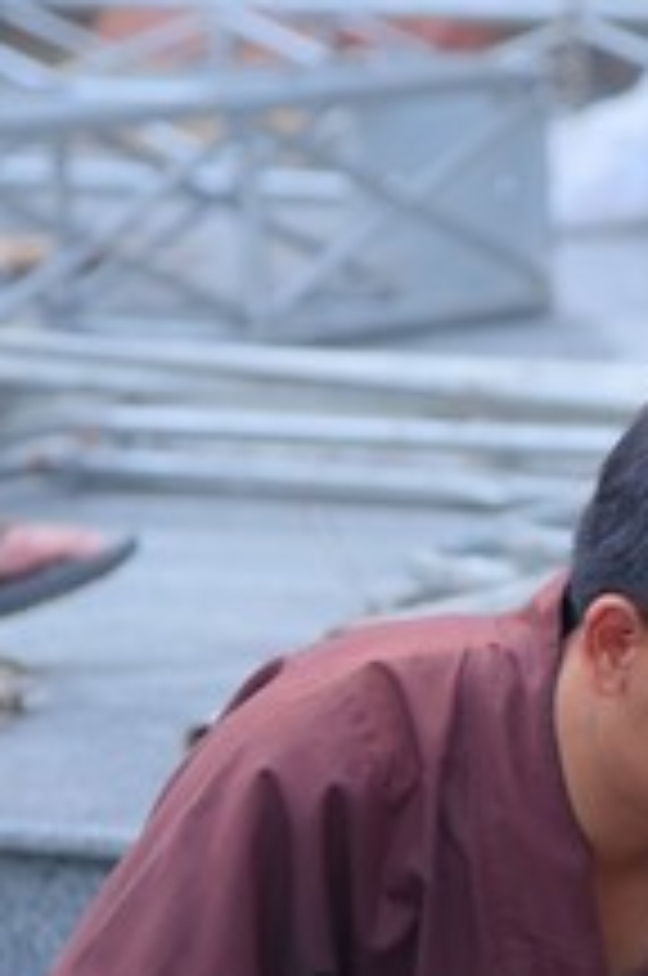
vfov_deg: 7.4
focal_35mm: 276
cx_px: 929
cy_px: 918
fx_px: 7475
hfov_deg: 4.9
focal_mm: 92
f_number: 4.5
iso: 500
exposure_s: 1/125
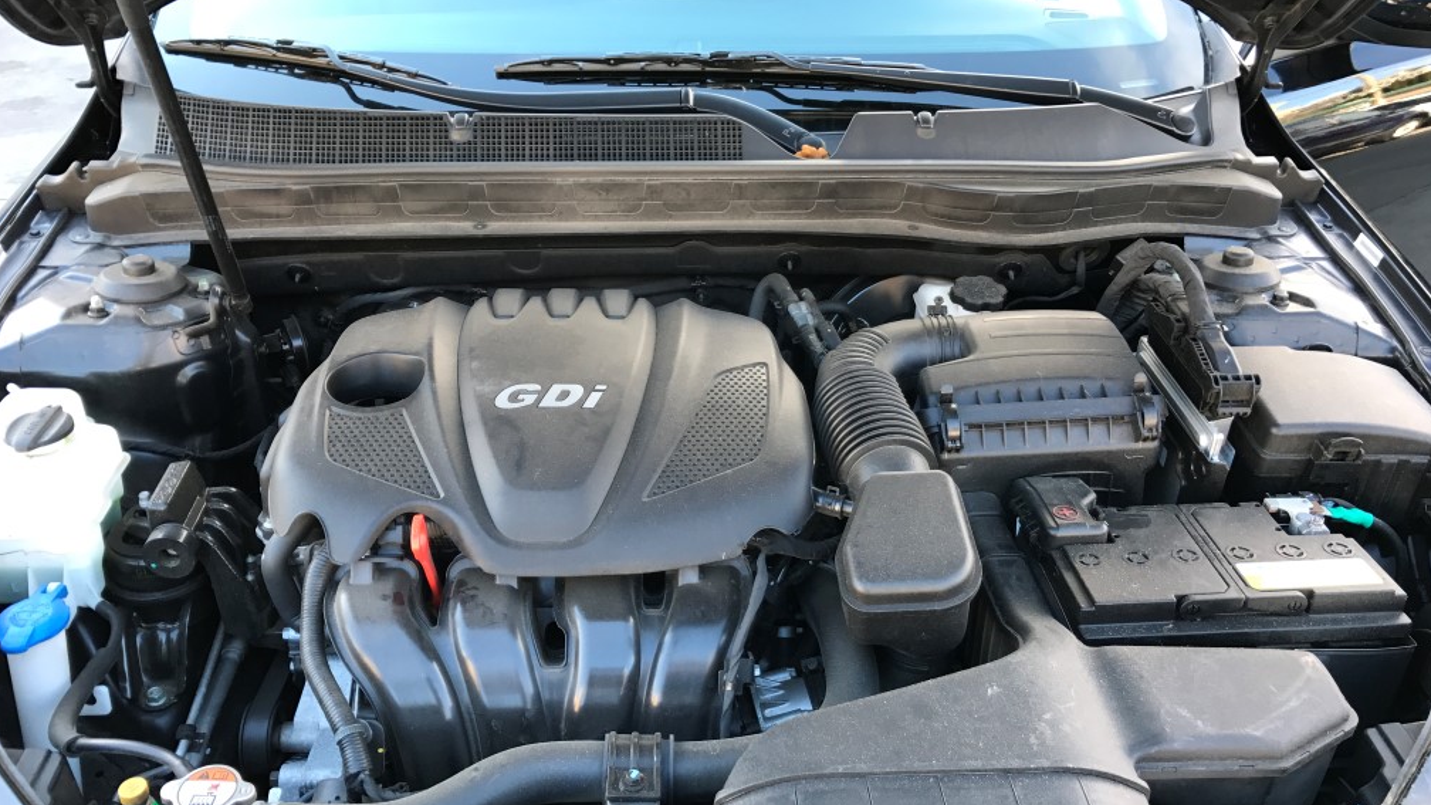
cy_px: 423
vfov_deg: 37.8
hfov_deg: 62.6
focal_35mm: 31
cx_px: 711
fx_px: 1176
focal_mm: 3.99
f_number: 1.8
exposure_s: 1/60
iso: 32
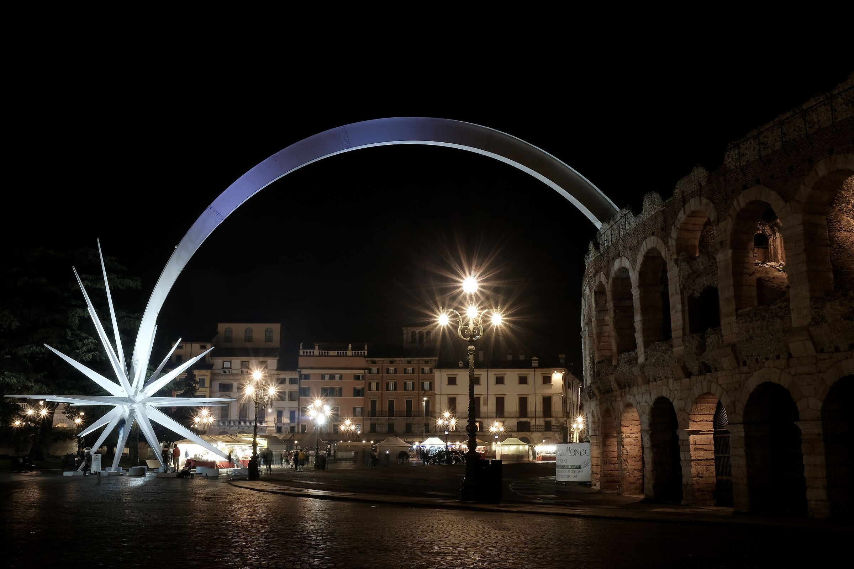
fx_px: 854
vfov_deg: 36.9
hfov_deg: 53.1
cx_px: 427
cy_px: 284
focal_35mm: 36
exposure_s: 5
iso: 200
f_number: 18
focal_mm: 24.3
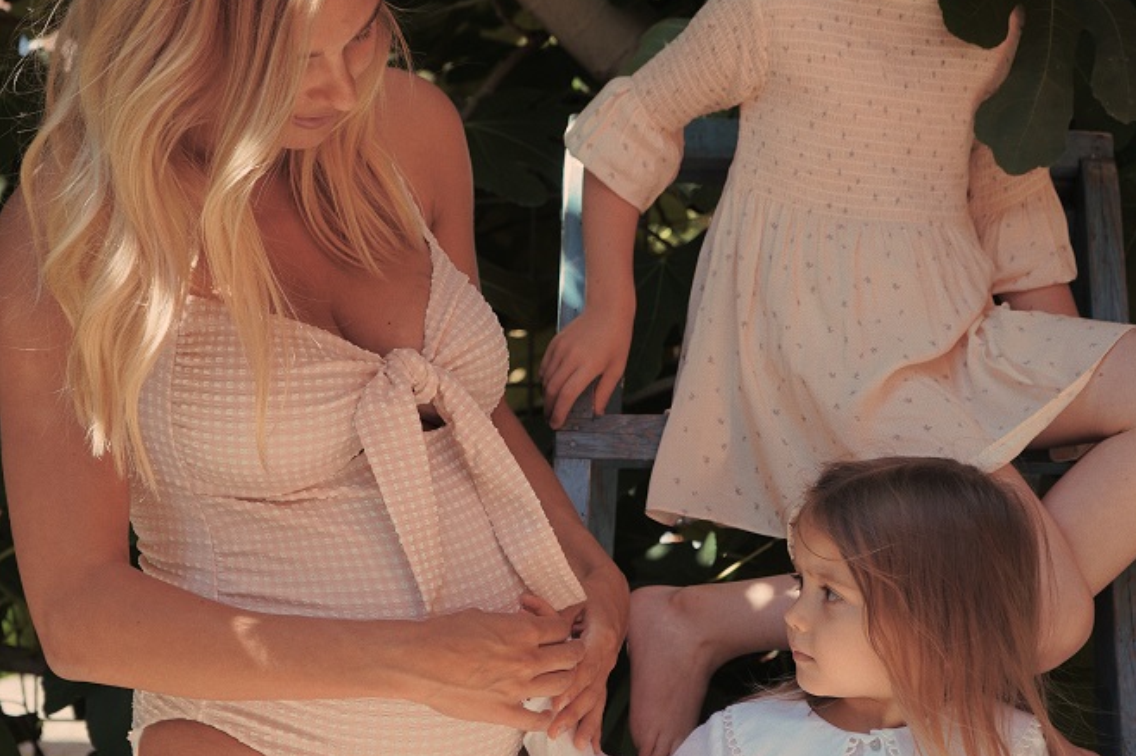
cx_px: 573
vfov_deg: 17.9
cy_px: 533
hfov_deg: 26.7
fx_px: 2397
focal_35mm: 76
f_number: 5
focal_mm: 50
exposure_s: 1/160
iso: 100
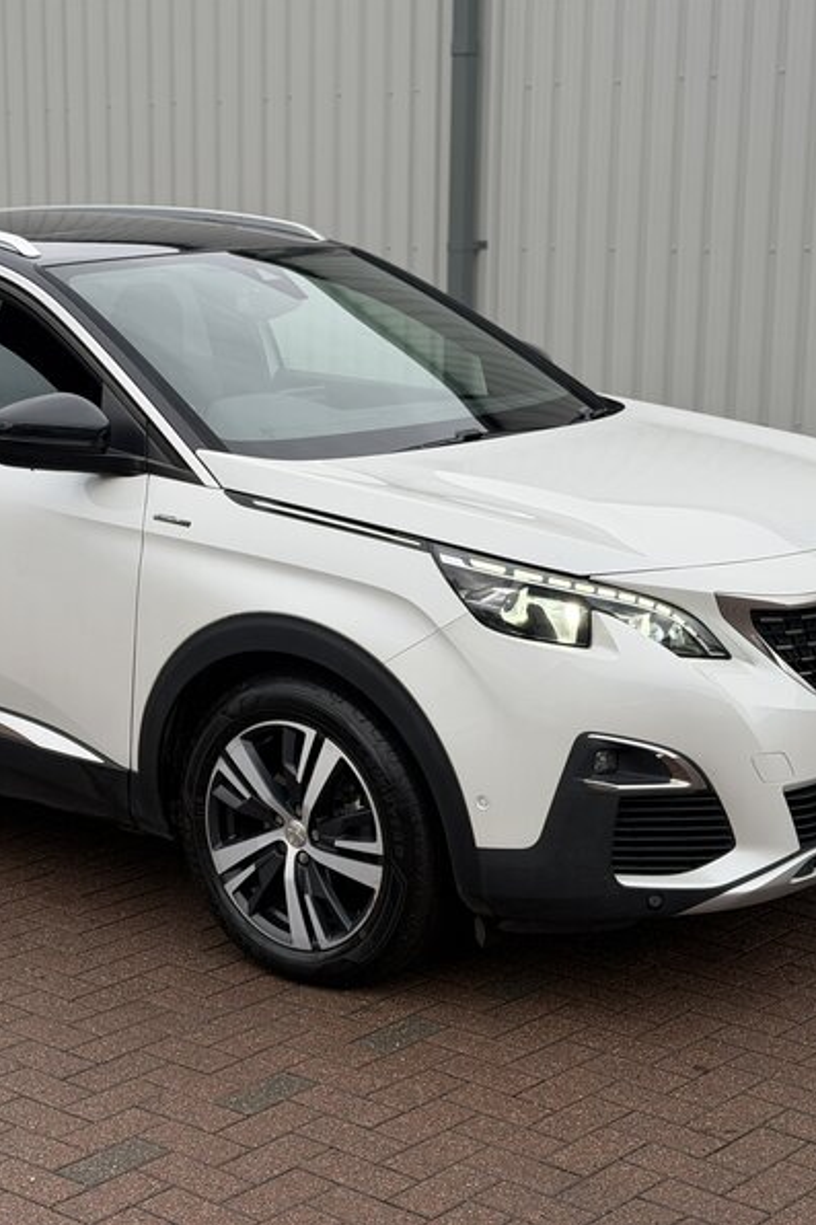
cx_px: 243
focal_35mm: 67
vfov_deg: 30.1
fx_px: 2279
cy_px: 610
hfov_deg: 20.2
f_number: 1.78
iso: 50
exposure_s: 1/121
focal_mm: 6.76
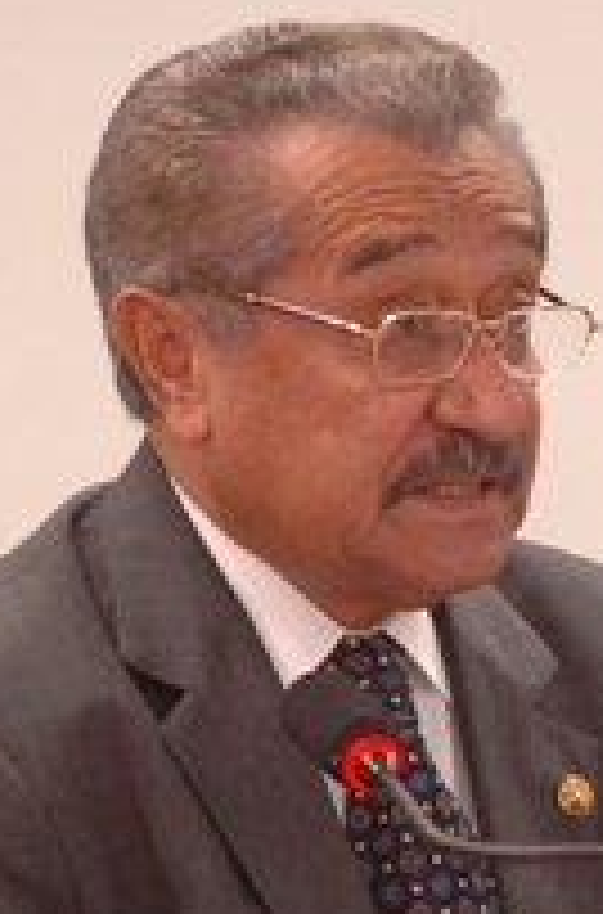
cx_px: 403
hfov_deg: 2.1
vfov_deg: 3.1
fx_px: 16771
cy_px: 761
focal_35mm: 663
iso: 800
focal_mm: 200
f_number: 3.3
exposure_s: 1/80
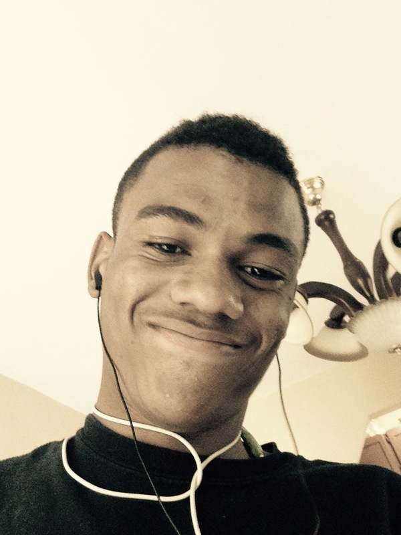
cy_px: 268
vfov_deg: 52.6
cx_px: 200
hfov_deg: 40.7
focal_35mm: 35
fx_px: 541
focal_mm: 2.18
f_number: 2.4
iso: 200
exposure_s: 1/17
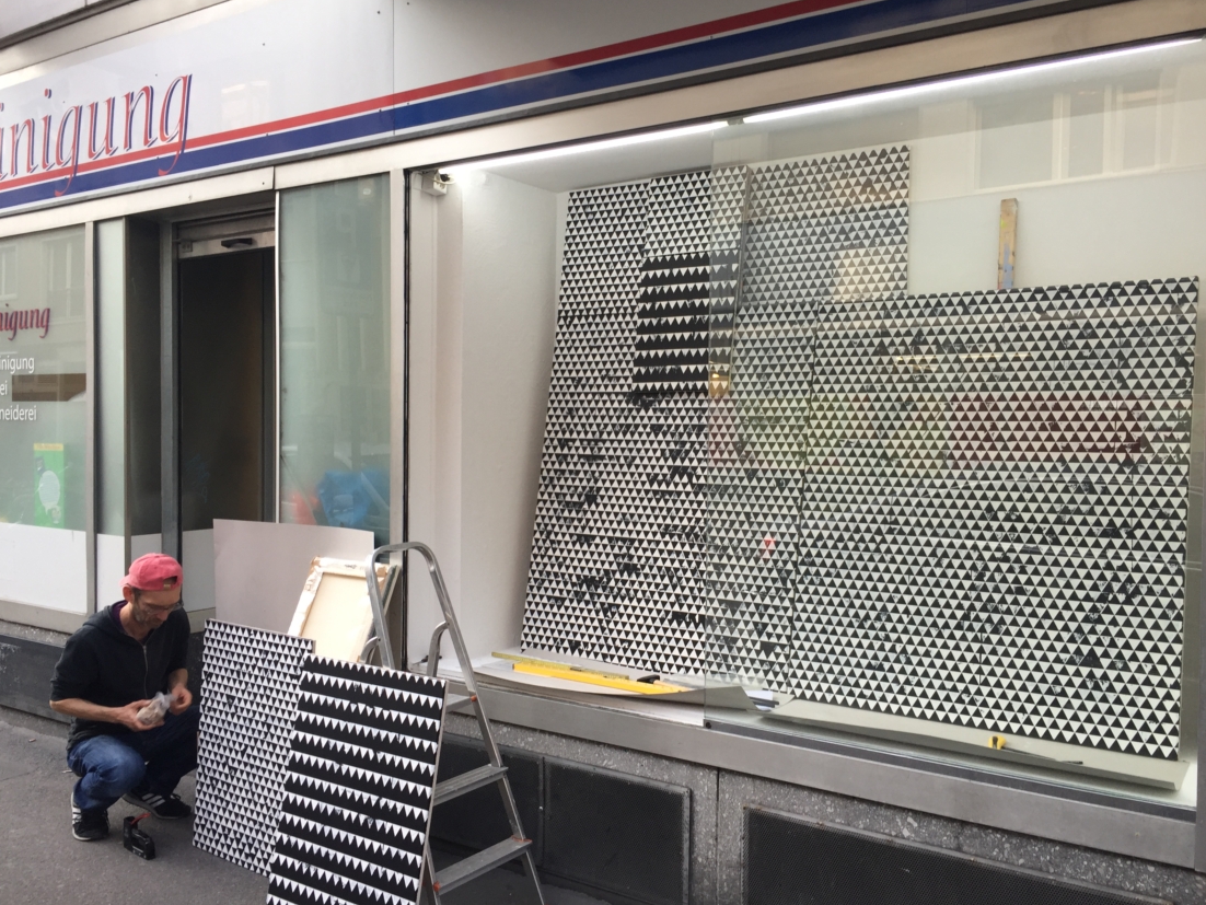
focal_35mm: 30
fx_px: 1045
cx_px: 612
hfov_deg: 60.0
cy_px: 458
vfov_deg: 46.8
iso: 32
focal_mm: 4.15
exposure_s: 1/100
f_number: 2.2
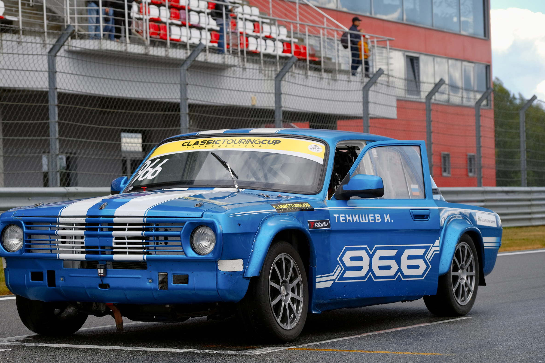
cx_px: 251
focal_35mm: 114
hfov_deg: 17.9
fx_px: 1726
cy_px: 191
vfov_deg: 12.0
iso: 160
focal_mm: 70
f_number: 5
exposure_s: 1/350
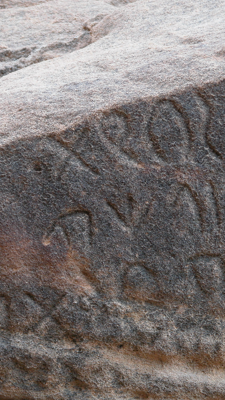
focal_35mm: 235
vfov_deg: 9.2
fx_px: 2492
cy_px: 200
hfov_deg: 5.2
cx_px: 94
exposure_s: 1/8.9
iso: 100
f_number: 3.9
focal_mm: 41.1
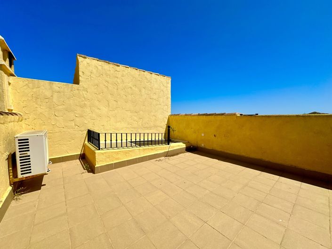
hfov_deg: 102.1
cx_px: 166
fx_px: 134
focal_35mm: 14
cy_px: 124
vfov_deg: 85.6
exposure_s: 1/5051
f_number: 2.2
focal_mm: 2.22
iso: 50
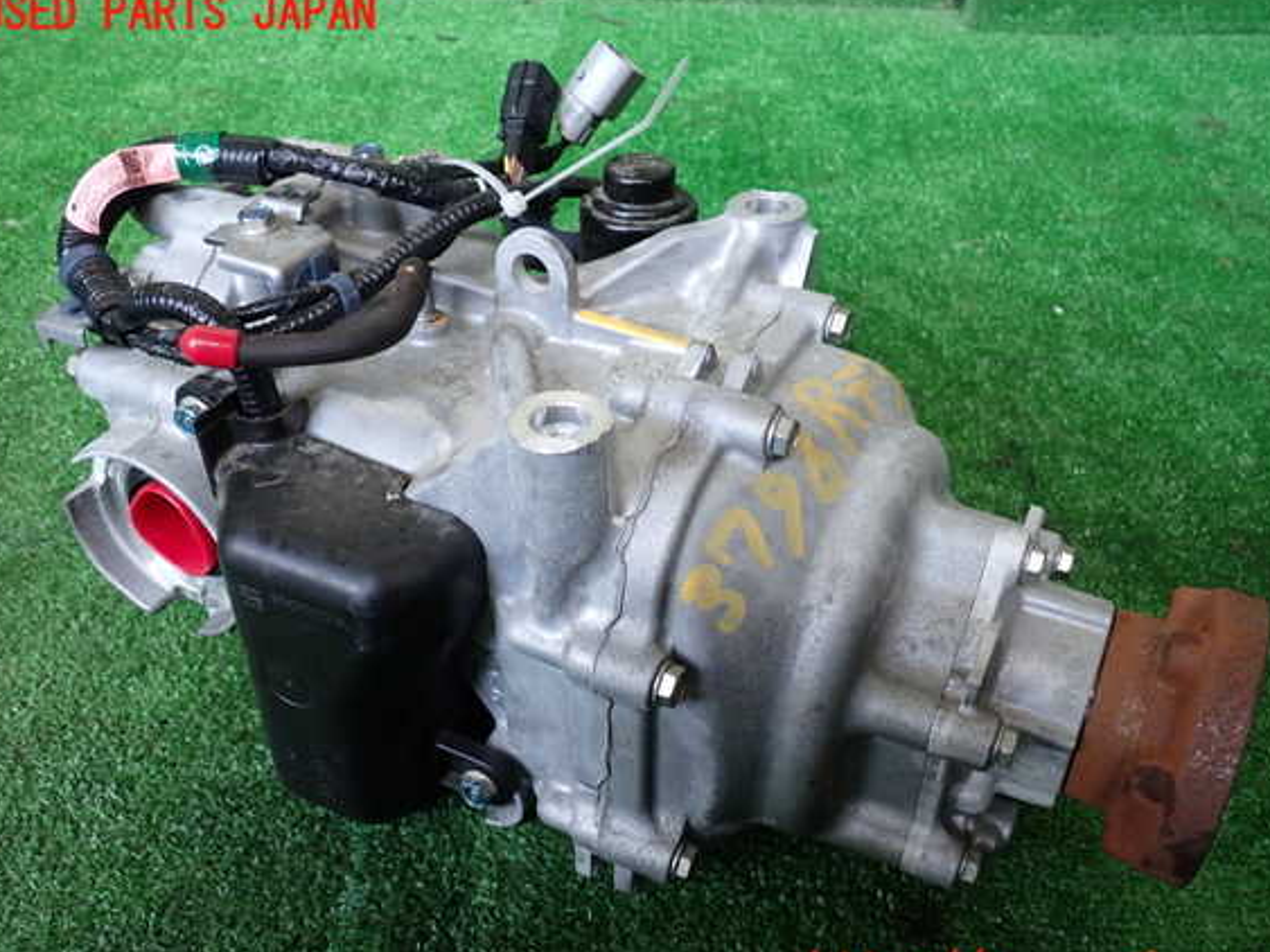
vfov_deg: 44.1
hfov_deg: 56.8
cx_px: 643
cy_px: 494
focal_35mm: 32
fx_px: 1174
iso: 200
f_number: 2.3
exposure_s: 1/50
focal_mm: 5.4
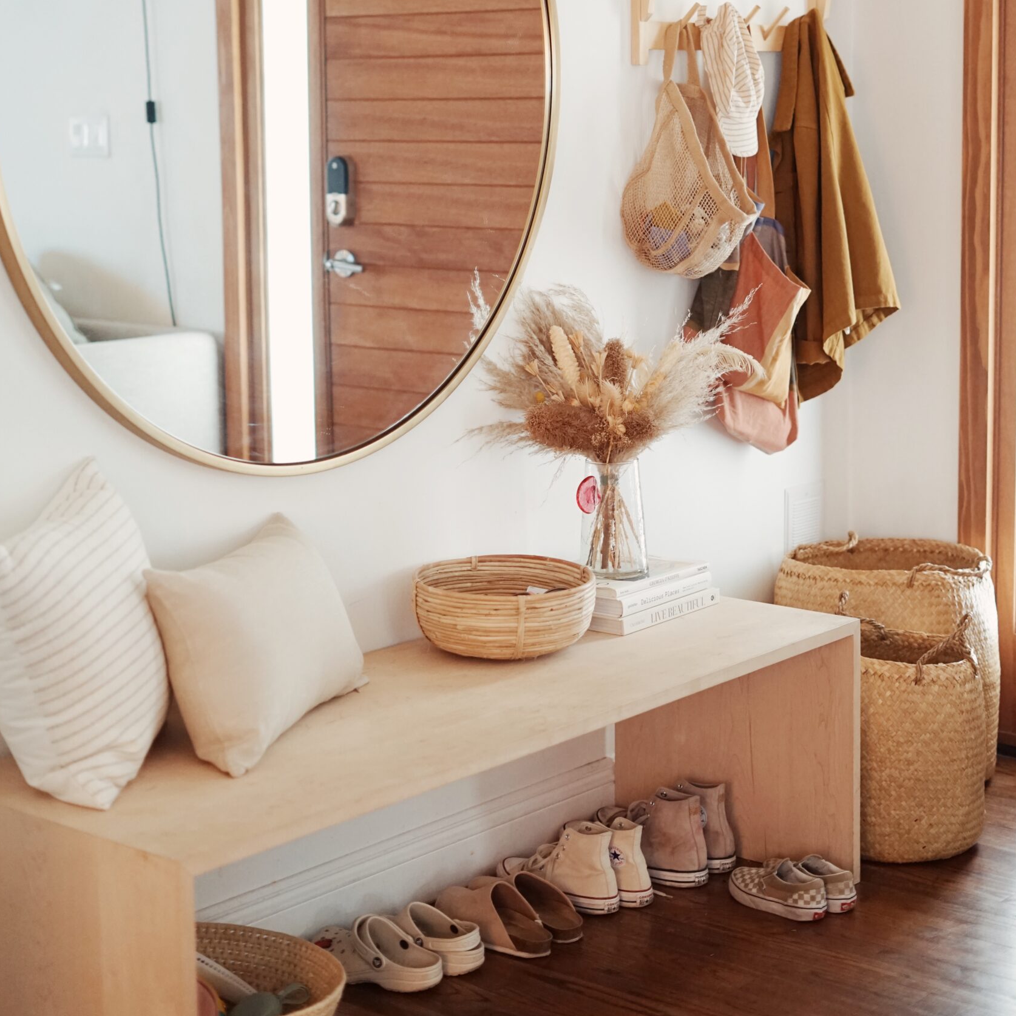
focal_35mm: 65
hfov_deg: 26.5
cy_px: 297
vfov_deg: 26.3
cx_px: 503
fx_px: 2158
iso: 1600
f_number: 2.2
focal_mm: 50
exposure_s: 1/25
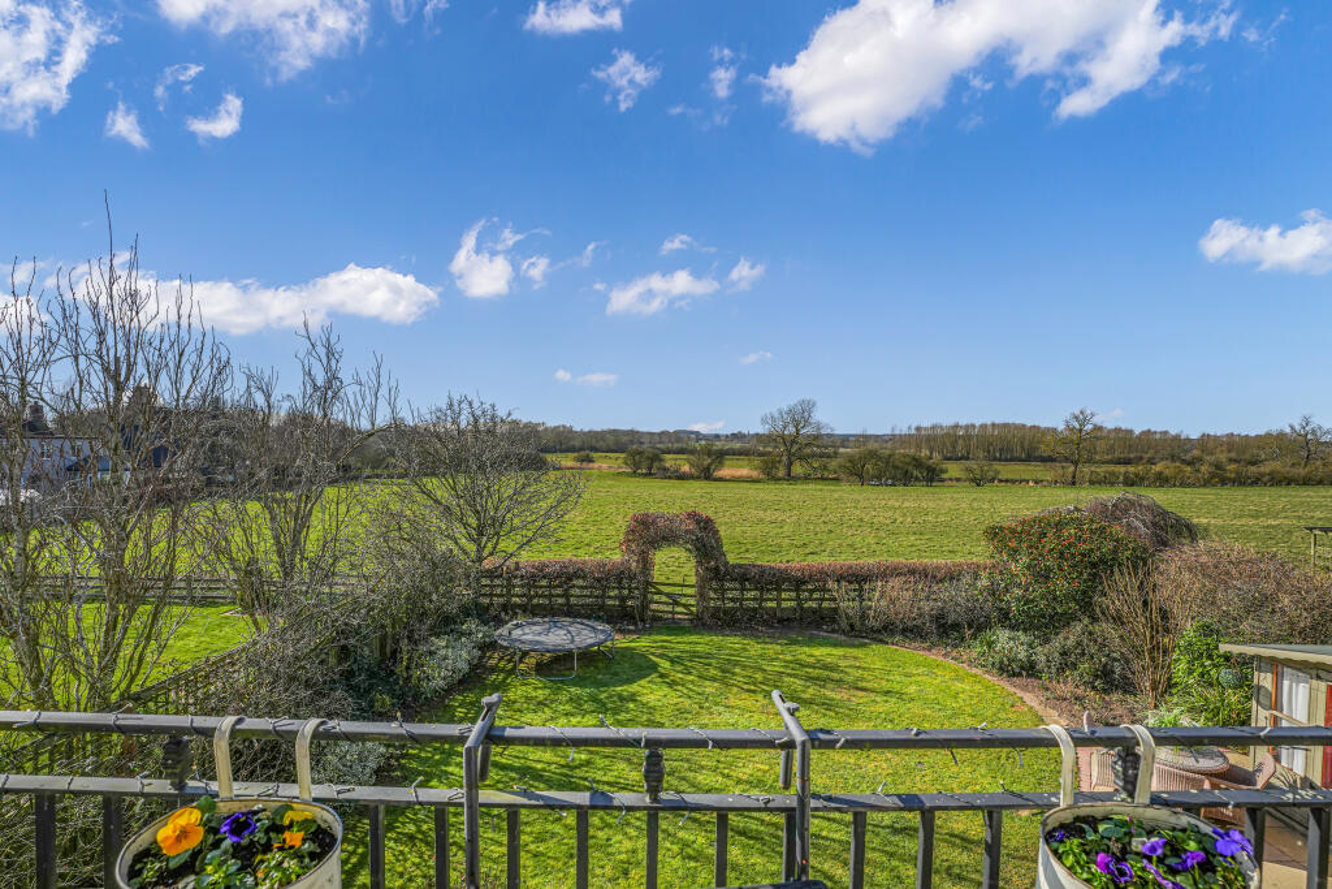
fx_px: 592
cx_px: 666
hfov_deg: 96.7
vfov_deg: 73.8
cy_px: 444
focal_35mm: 16
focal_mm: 16
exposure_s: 1/1250
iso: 400
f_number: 8
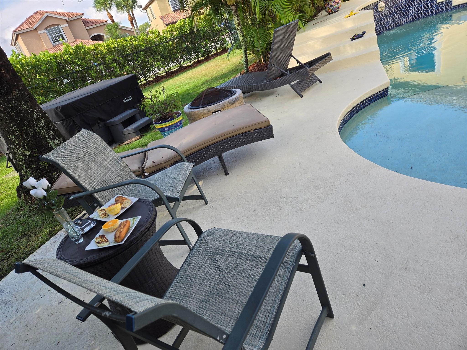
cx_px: 234
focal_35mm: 23
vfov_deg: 58.9
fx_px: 310
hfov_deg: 73.9
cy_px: 175
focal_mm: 5.4
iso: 25
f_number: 1.8
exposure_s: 1/424
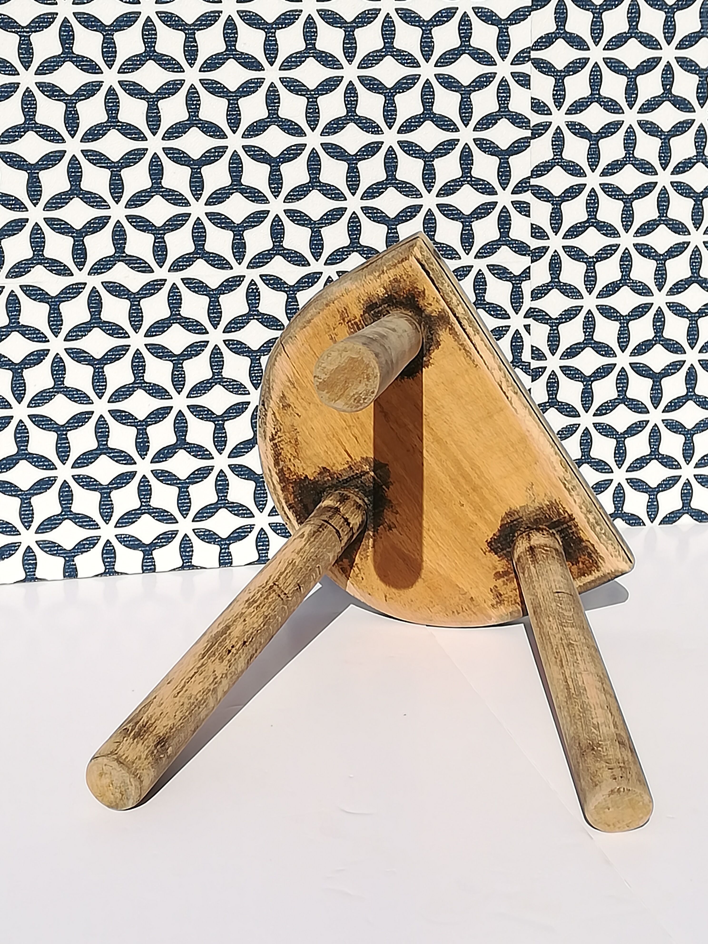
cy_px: 472
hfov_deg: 21.6
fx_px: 1854
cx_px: 354
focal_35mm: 68
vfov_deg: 28.6
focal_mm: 3.83
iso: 50
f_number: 2.2
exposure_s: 1/2532
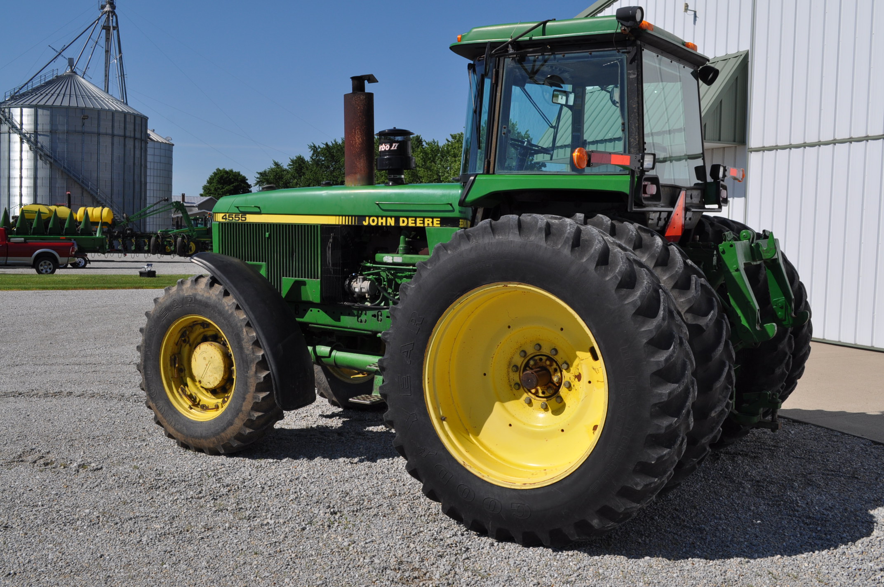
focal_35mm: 39
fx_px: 956
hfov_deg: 49.6
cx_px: 442
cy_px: 294
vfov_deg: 34.1
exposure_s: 1/400
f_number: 10
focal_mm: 26
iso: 200
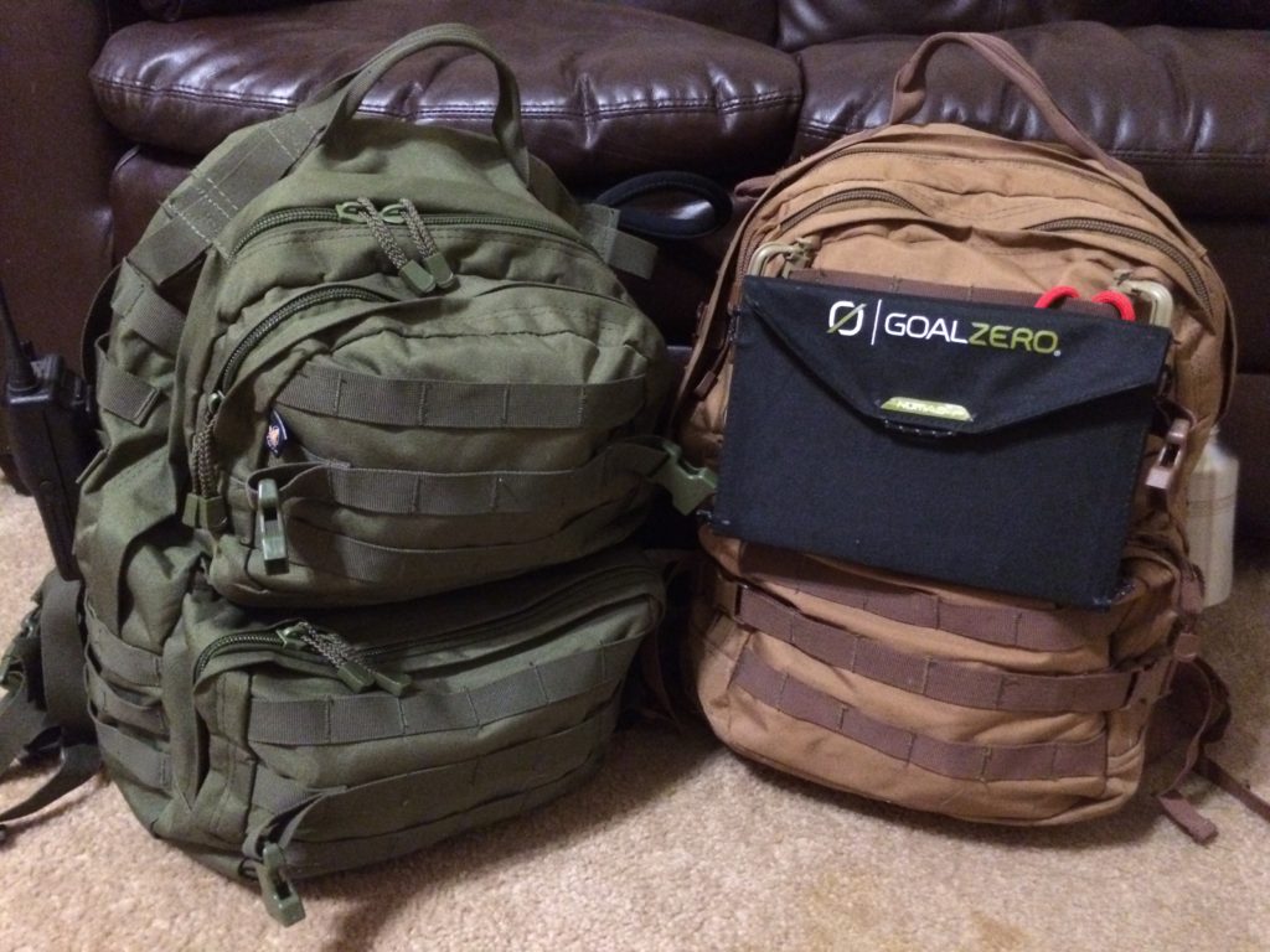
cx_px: 635
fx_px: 1064
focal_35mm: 29
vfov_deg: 48.2
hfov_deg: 61.7
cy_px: 476
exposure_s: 1/15
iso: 500
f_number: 2.2
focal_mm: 4.15
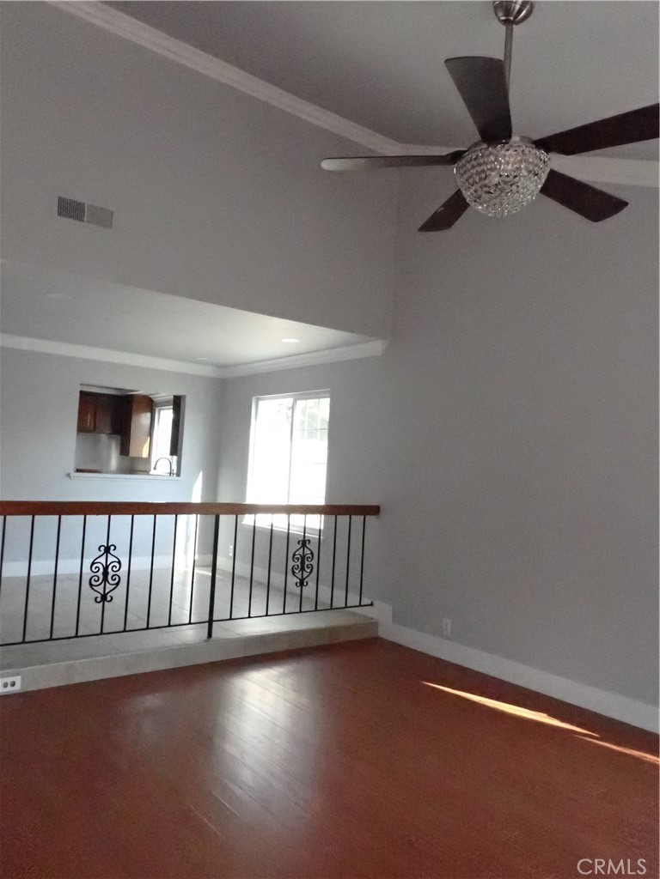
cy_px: 440
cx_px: 330
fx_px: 636
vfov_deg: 69.4
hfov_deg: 54.9
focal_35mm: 25
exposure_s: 1/320
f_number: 8
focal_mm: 4.5
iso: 5000
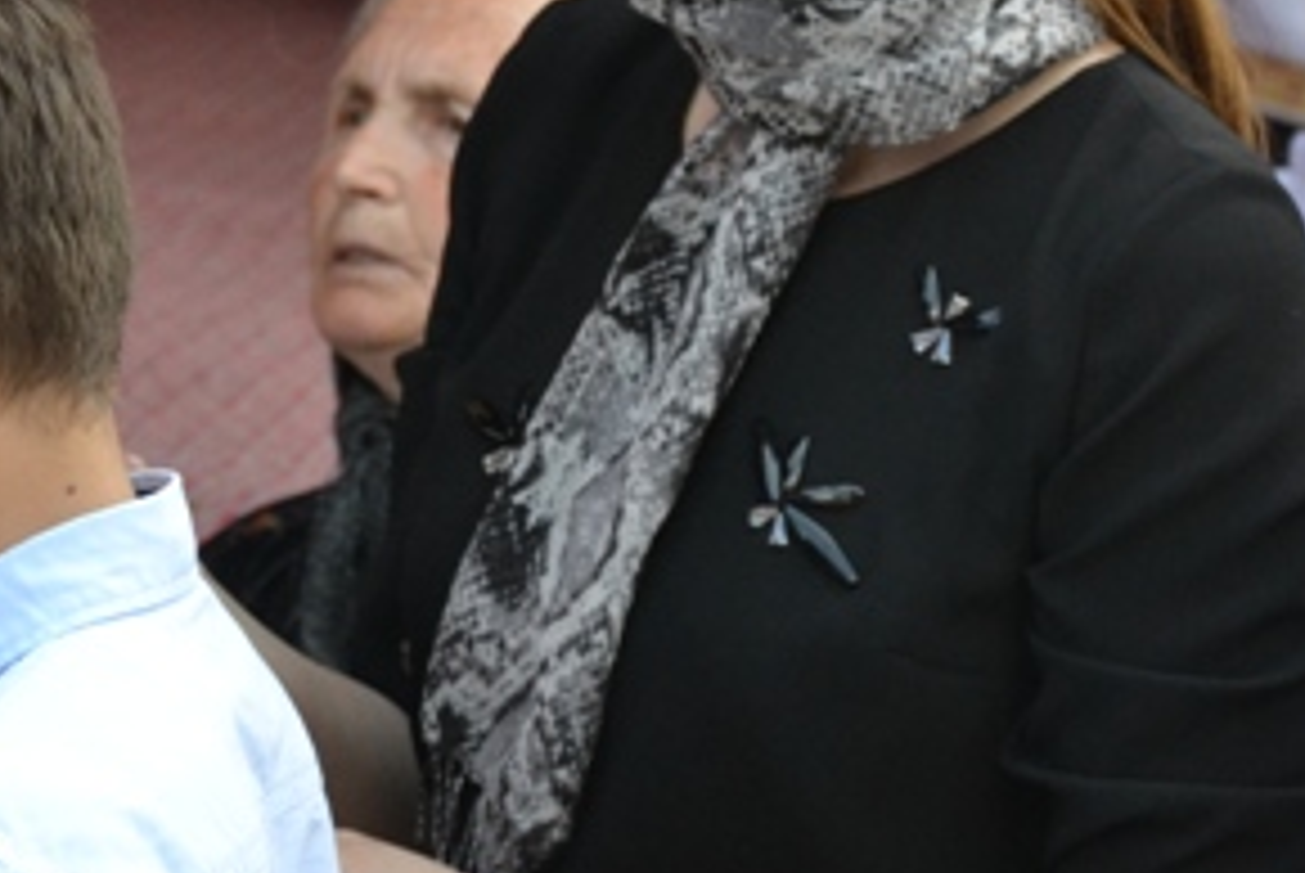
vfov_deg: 4.4
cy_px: 137
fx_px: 11397
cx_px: 166
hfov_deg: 6.5
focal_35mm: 314
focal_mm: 95
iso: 1600
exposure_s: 1/800
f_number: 7.1
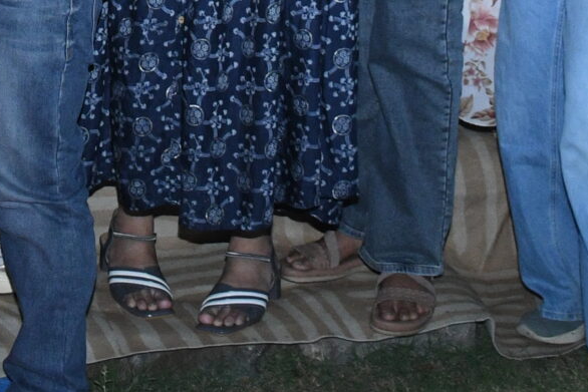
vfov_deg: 10.7
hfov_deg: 16.9
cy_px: -363
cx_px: -15
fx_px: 1928
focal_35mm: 118
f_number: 3.5
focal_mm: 18
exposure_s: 1/125
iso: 2000
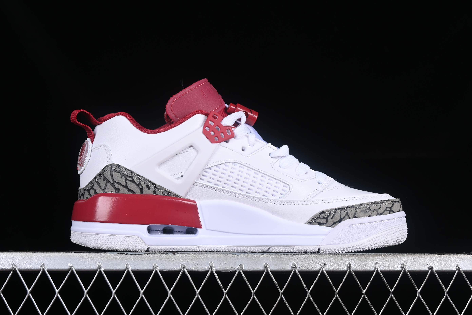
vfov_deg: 18.2
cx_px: 236
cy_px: 158
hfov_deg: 27.0
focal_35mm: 75
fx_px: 983
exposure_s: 1/100
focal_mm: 50
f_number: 8
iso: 160
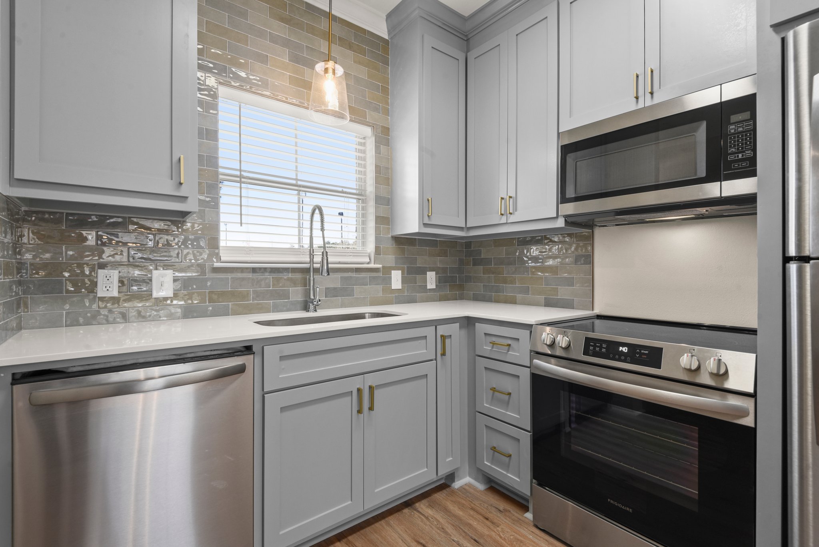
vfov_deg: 73.8
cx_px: 410
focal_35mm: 16
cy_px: 274
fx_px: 364
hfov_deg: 96.7
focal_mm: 16
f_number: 10
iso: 320
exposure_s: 1/3
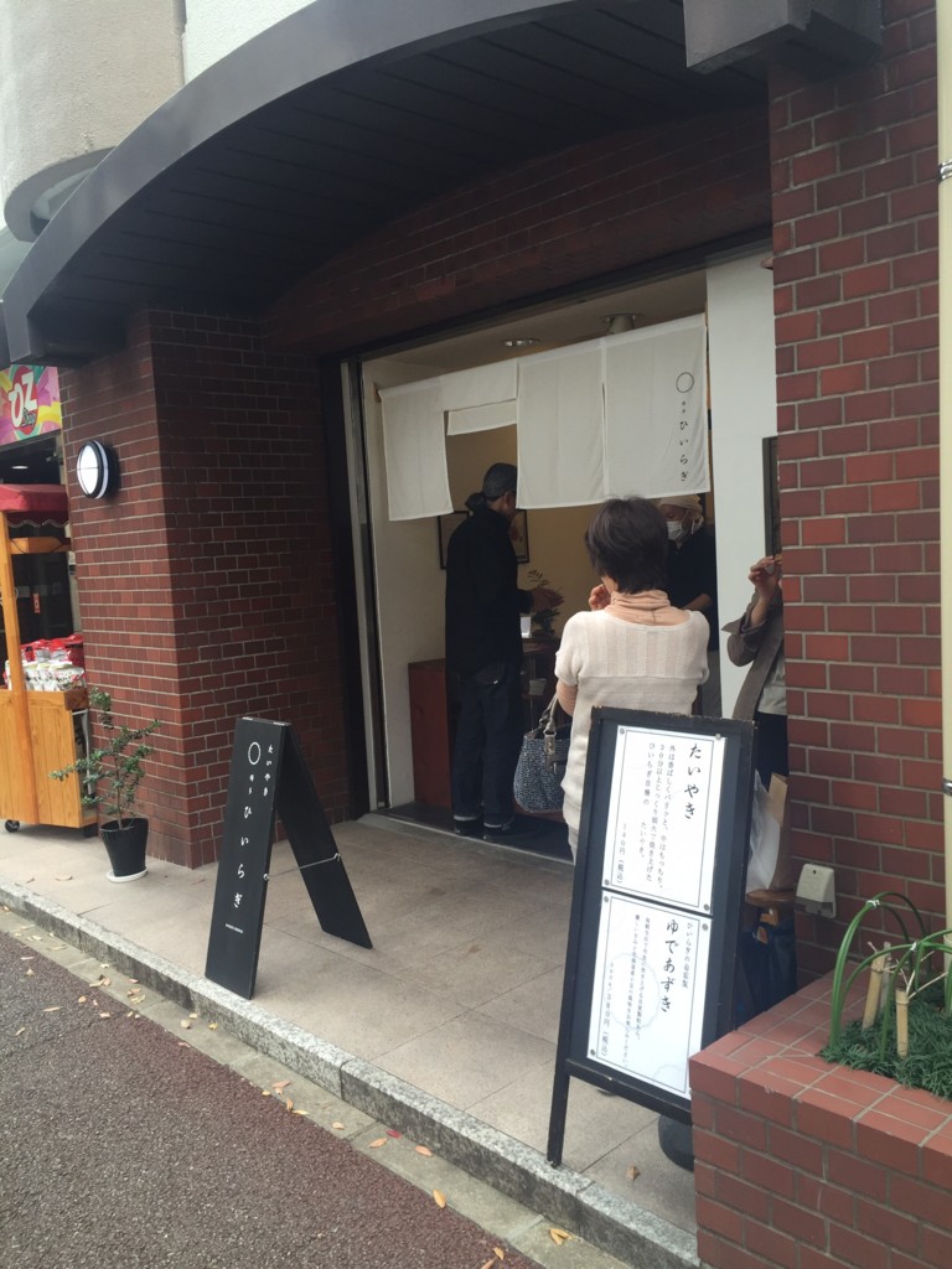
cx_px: 476
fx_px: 1063
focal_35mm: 29
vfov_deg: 61.7
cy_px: 634
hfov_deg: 48.2
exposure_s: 1/60
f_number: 2.2
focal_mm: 4.15
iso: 40
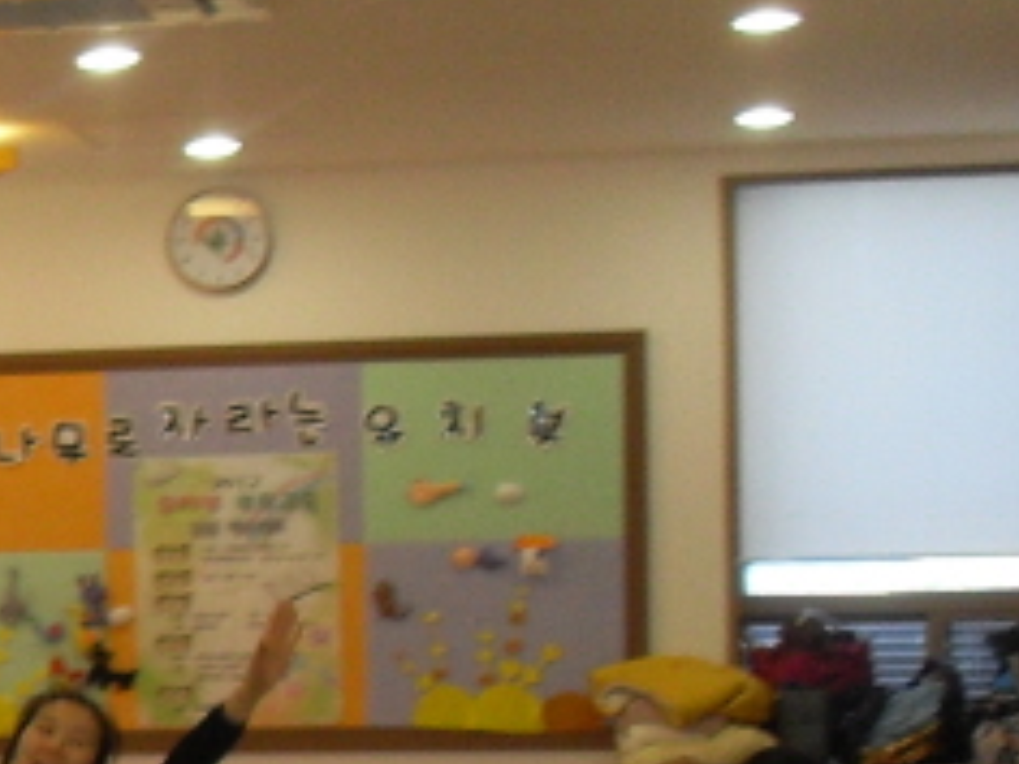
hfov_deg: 13.0
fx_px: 4151
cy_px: 934
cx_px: -656
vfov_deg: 10.3
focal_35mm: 141
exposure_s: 1/45
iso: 120
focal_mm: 6.3
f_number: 2.8
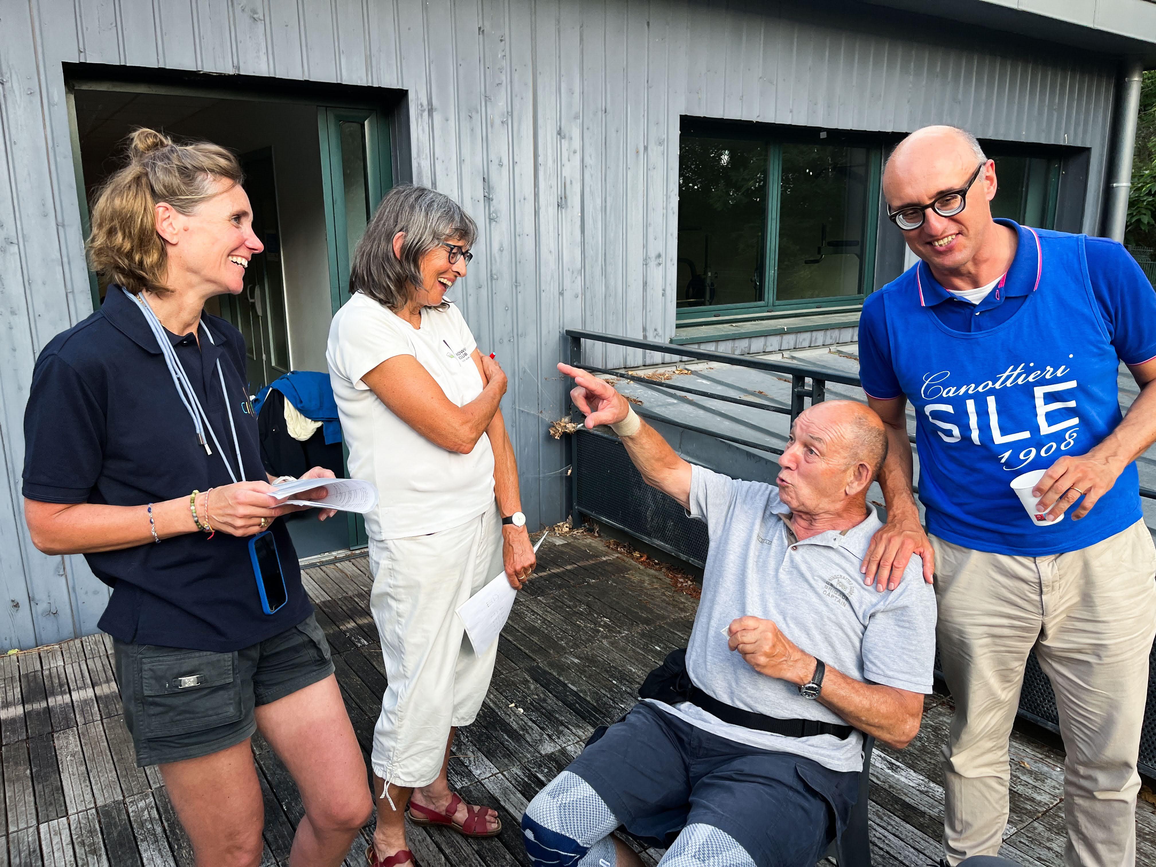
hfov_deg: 67.3
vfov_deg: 53.1
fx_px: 868
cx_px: 578
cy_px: 434
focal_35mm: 26
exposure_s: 1/370
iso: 50
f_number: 1.6
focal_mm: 5.1
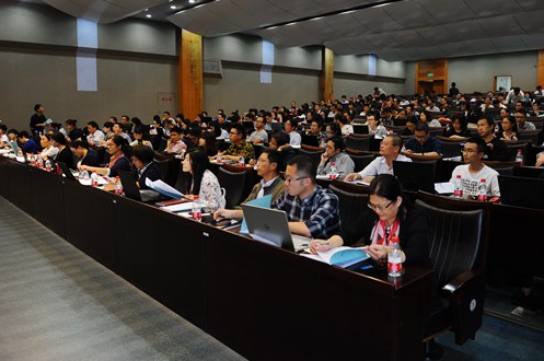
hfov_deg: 63.2
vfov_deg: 44.7
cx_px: 322
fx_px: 438
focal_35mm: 29
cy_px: 150
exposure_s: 1/50
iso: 800
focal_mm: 24
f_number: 3.2
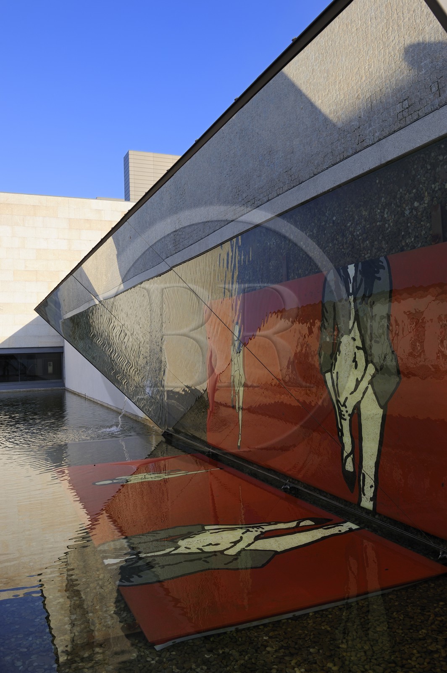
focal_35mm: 31
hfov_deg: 42.3
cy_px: 336
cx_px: 224
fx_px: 578
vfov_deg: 60.3
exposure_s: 1/125
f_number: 9
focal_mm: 31
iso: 200
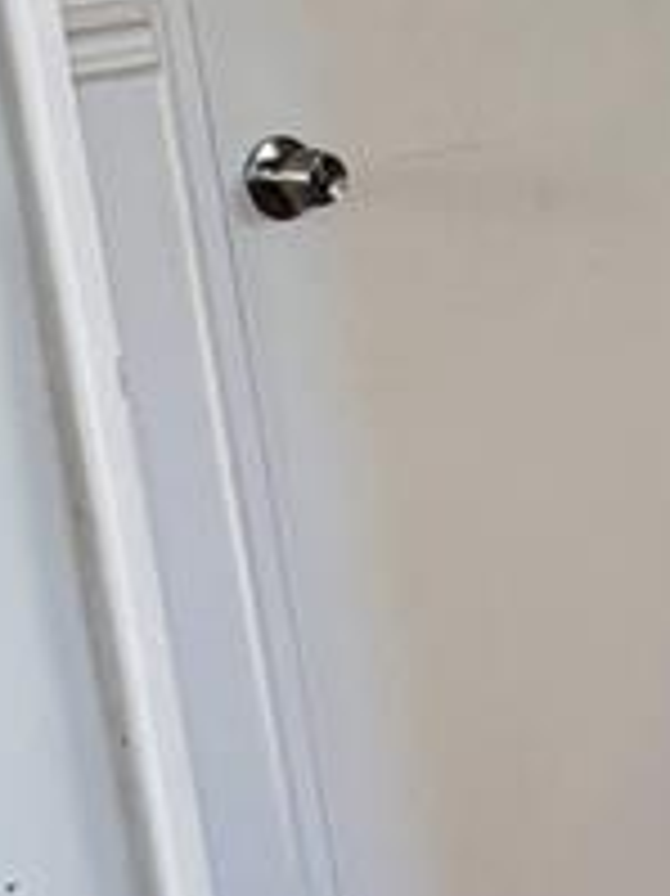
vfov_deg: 9.8
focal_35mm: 201
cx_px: 2172
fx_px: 5193
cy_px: 608
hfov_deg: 6.6
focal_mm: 5.96
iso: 125
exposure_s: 1/110
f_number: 1.6
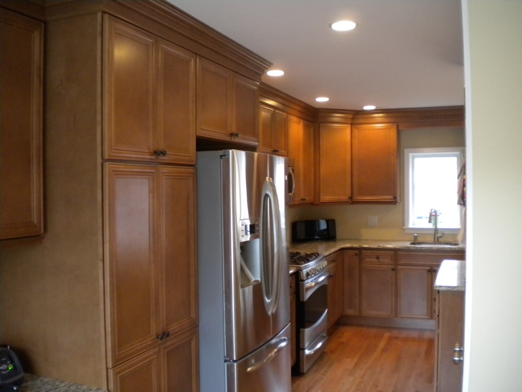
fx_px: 528
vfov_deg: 40.7
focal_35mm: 35
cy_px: 196
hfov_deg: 52.6
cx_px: 261
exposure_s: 1/45
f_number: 3.1
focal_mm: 6.3
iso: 400
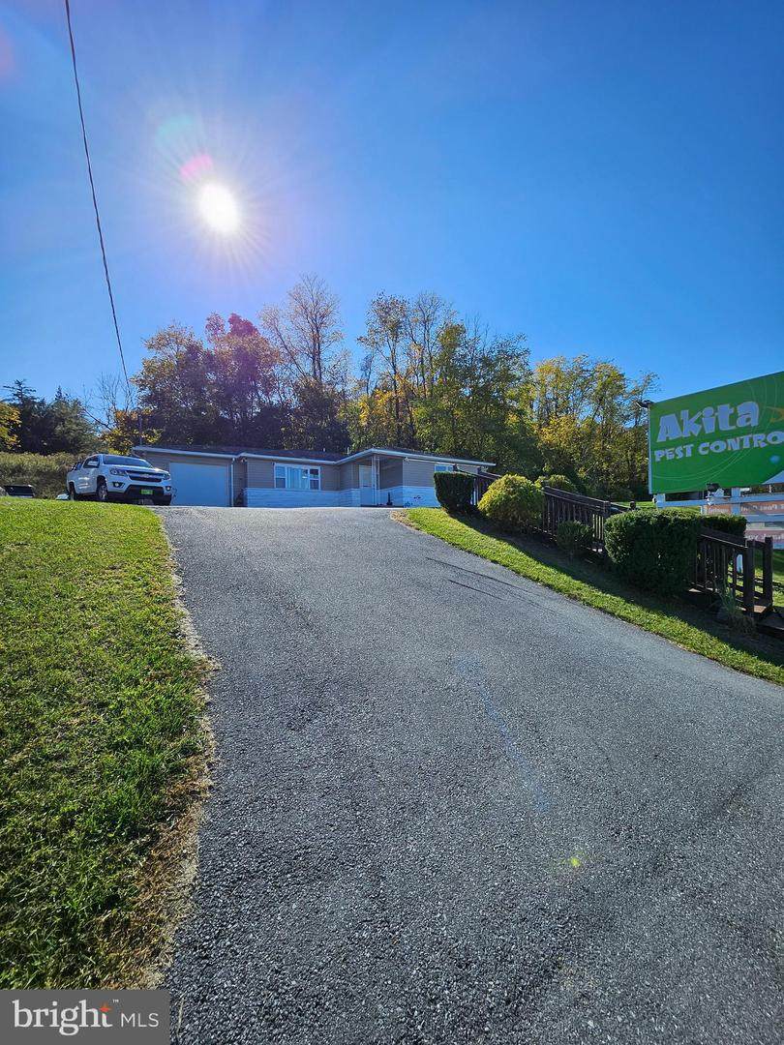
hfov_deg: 89.9
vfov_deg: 106.2
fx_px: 393
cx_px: 392
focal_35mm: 13
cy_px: 522
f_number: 2.2
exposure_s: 1/1297
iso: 32
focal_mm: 1.74
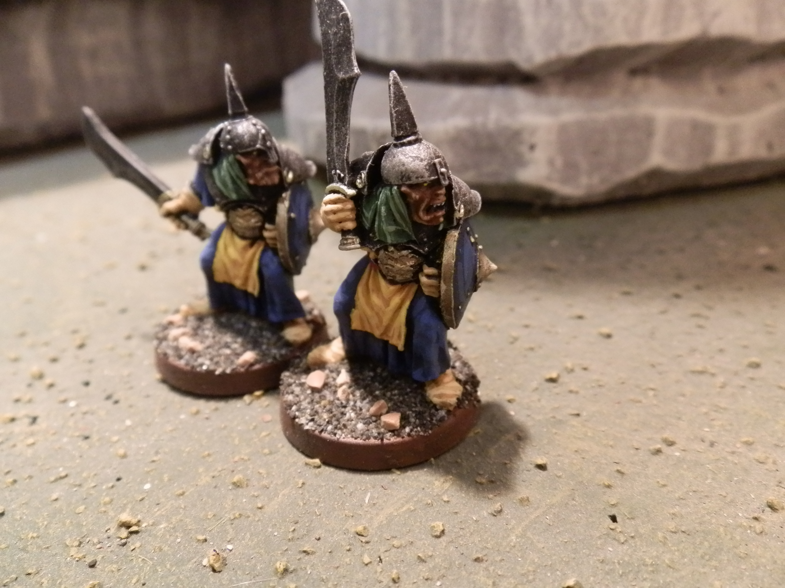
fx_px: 635
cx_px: 392
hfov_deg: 63.4
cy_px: 294
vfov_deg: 49.7
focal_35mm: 28
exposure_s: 1/40
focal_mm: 5
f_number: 3.1
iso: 400
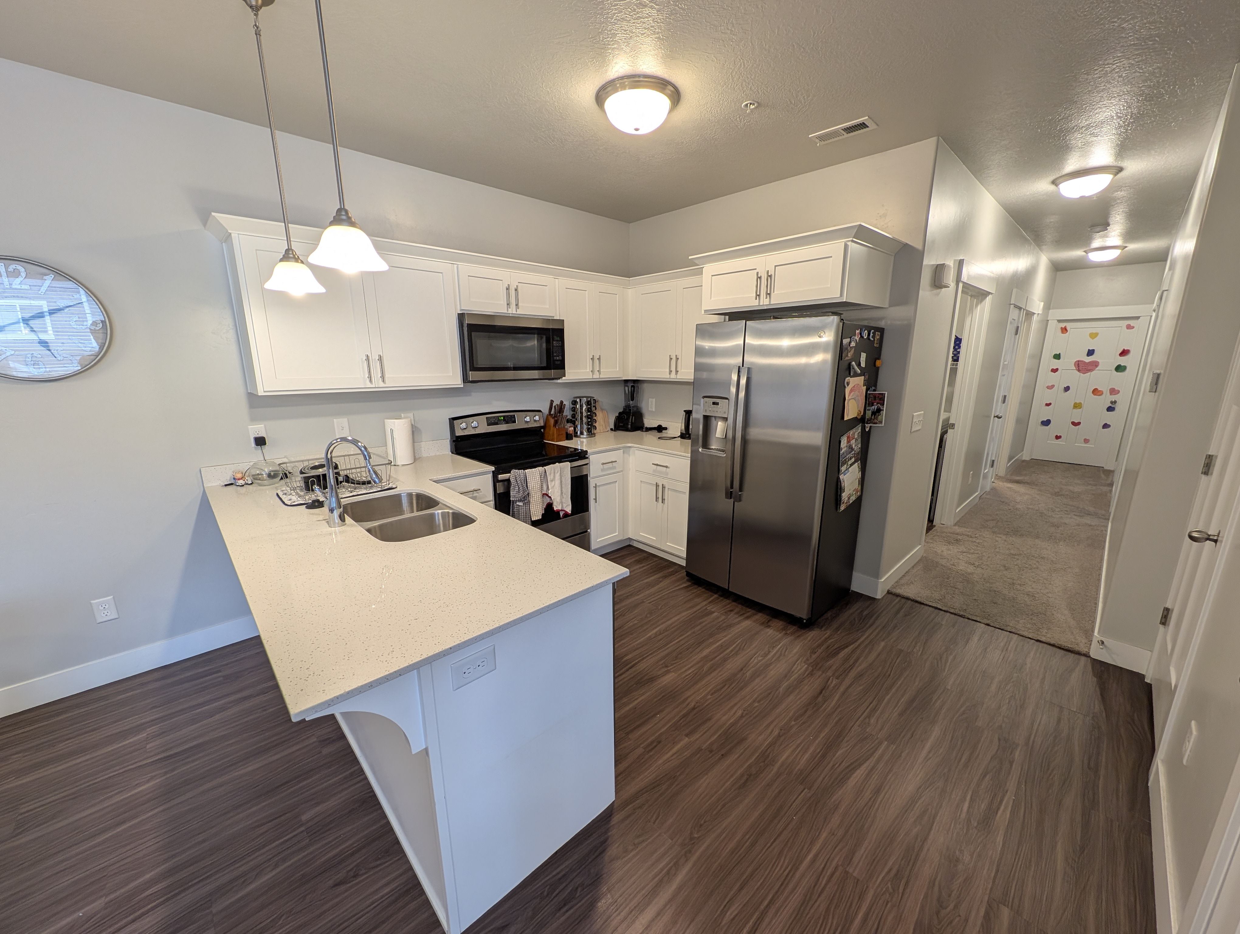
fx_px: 430
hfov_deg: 110.5
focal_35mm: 12
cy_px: 467
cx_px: 620
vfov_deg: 94.6
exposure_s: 1/24
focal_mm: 2.23
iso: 39
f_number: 1.95
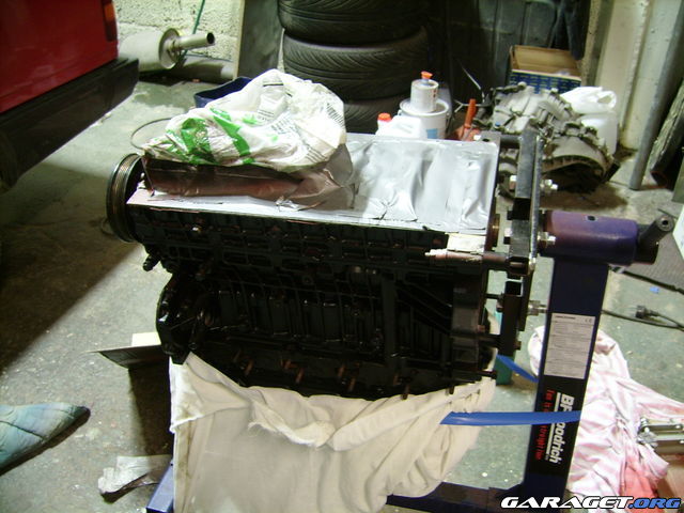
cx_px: 342
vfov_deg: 40.7
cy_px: 256
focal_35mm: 35
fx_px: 692
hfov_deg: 52.6
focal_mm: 5.95
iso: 100
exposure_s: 1
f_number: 2.8
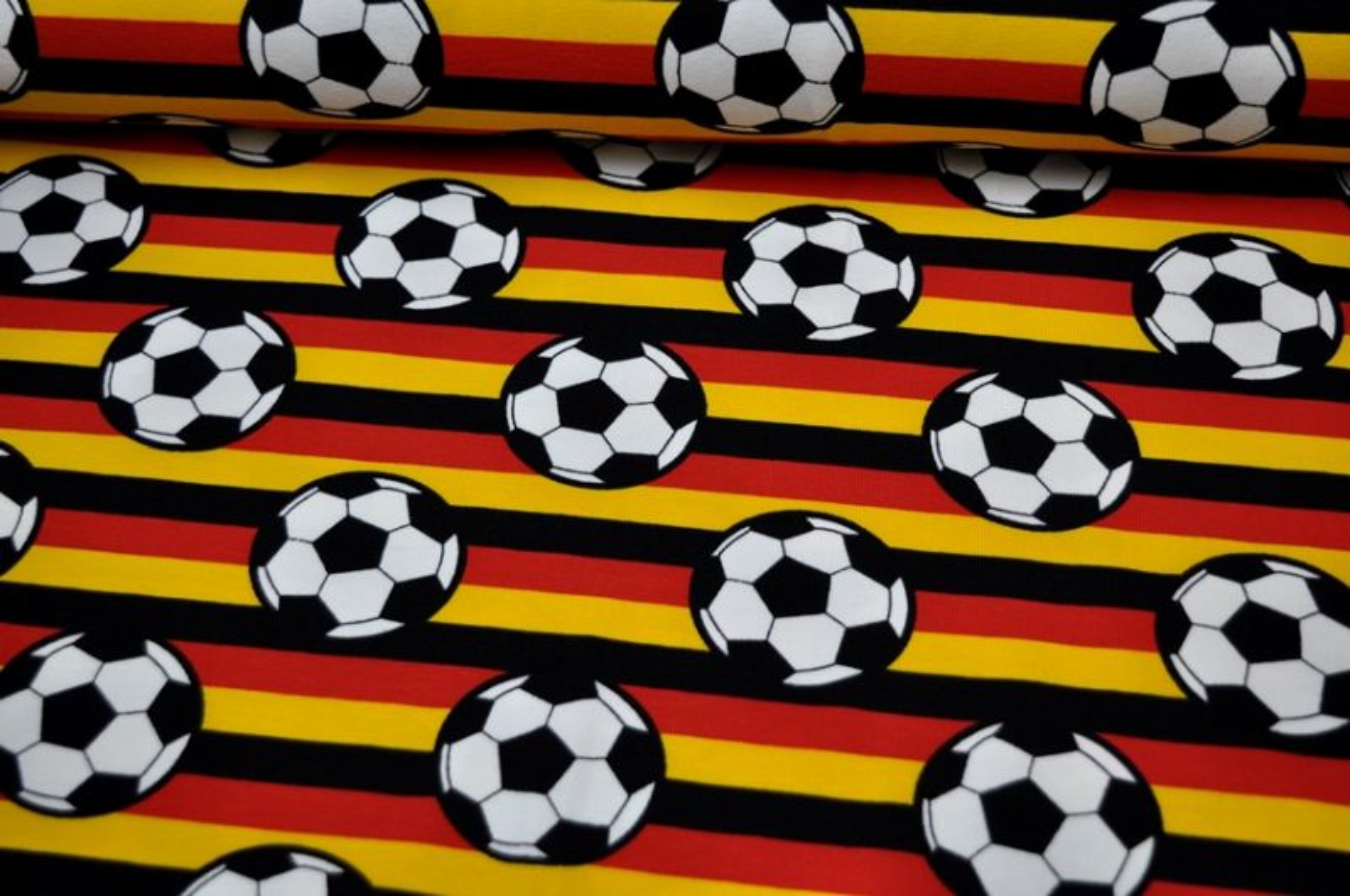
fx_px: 1797
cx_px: 675
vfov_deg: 28.0
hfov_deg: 41.2
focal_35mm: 48
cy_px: 448
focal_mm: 32
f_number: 5
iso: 400
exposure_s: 1/100
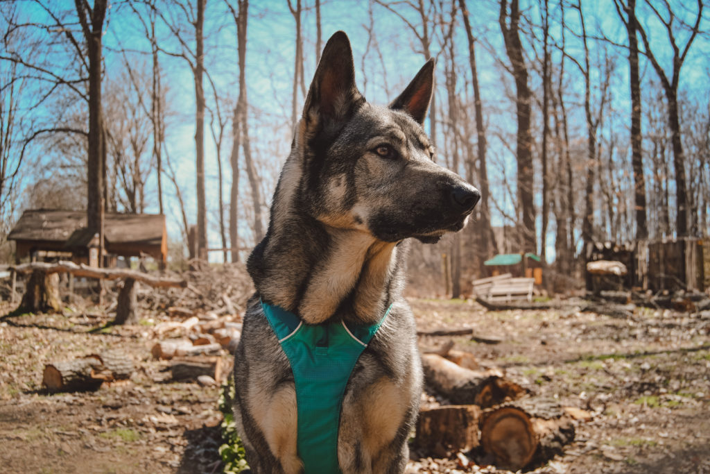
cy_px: 237
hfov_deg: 46.4
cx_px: 355
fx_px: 828
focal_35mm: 42
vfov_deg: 31.9
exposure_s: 1/200
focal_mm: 28
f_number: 6.3
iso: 100
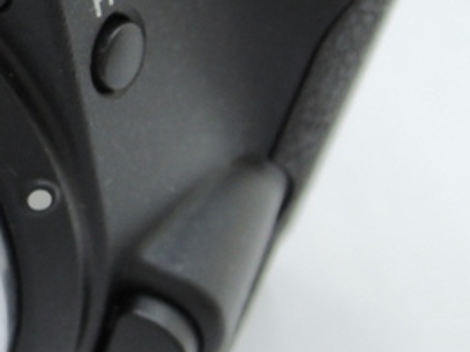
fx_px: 1492
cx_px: -328
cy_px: -22
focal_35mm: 110
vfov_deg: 13.2
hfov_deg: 15.7
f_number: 2.8
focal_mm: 5.1
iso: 110
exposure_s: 1/30
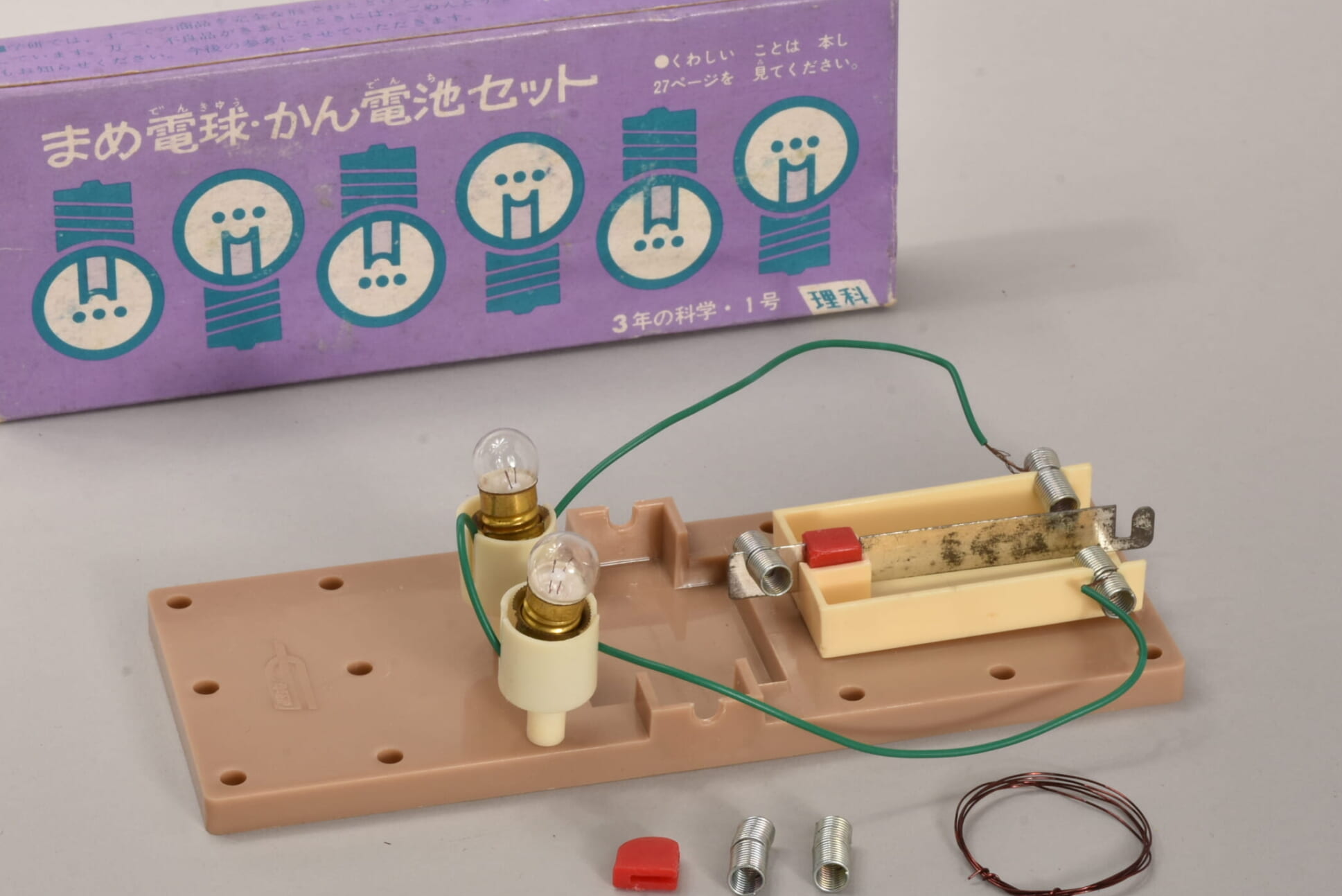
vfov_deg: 9.2
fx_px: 5544
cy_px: 414
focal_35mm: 149
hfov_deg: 13.8
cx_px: 565
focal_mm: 75
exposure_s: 1/50
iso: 200
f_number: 20
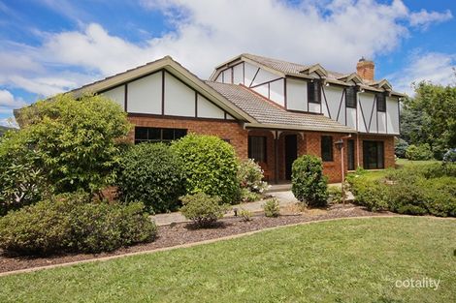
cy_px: 152
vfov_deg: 53.1
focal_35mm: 24
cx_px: 228
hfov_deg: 73.8
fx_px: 304
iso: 100
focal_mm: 16
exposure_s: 1/320
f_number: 6.3
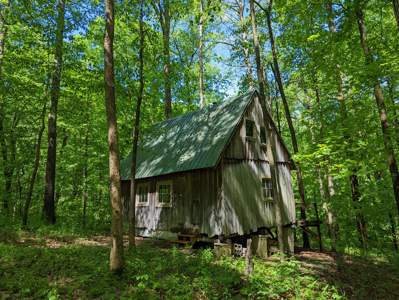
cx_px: 200
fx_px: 277
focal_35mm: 24
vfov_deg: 56.9
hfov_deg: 71.5
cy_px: 150
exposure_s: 1/343
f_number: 1.85
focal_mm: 6.81
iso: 38
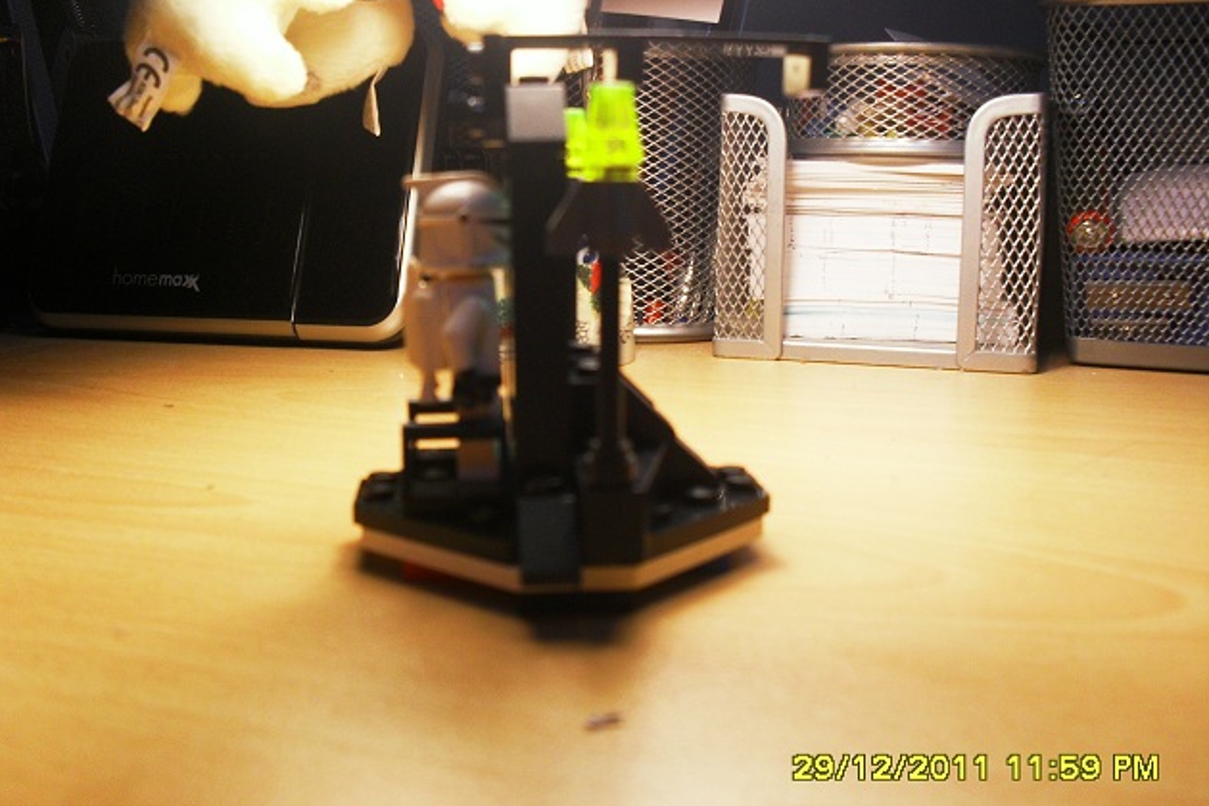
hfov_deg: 51.9
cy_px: 395
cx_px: 597
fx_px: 1242
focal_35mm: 37
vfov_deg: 35.9
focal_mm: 6.3
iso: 100
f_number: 3.2
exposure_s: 1/90
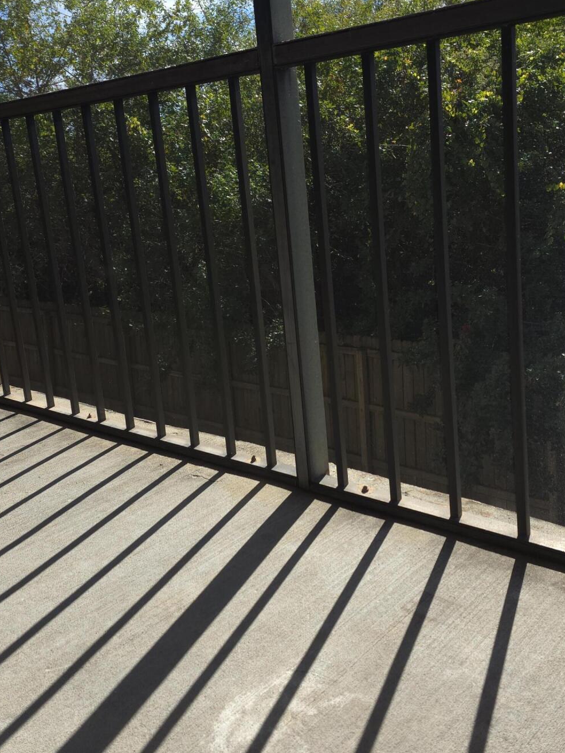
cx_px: 286
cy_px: 305
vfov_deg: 52.3
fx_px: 761
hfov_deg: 40.7
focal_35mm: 35
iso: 12
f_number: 1.7
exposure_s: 1/270
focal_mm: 6.3
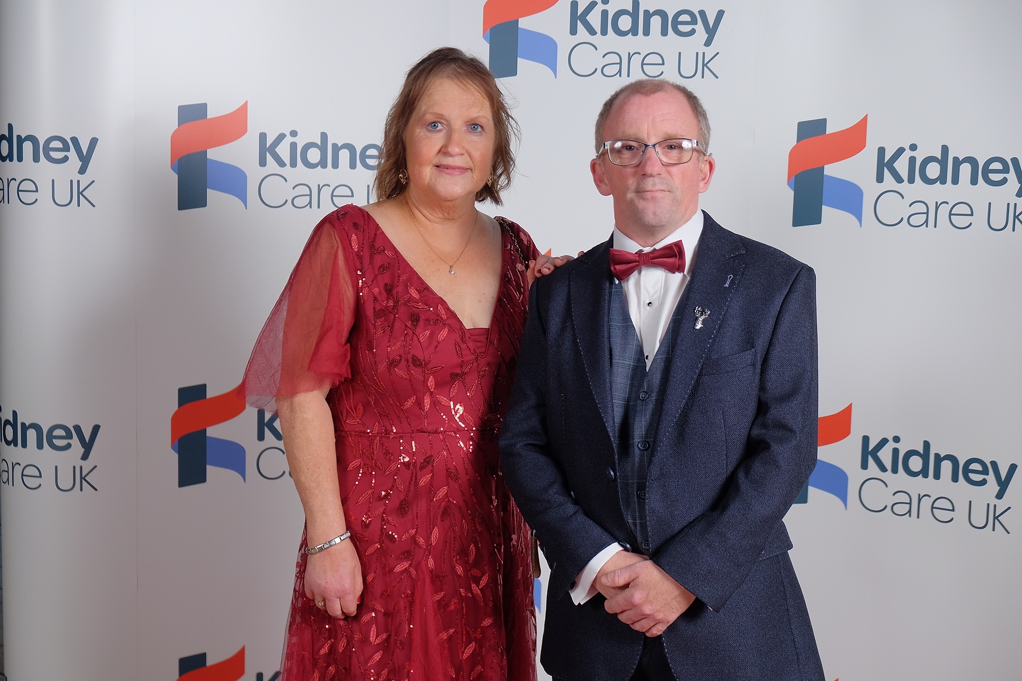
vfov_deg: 25.1
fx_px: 1533
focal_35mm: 54
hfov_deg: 36.9
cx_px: 511
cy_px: 340
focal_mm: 35.8
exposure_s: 1/180
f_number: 4
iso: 400
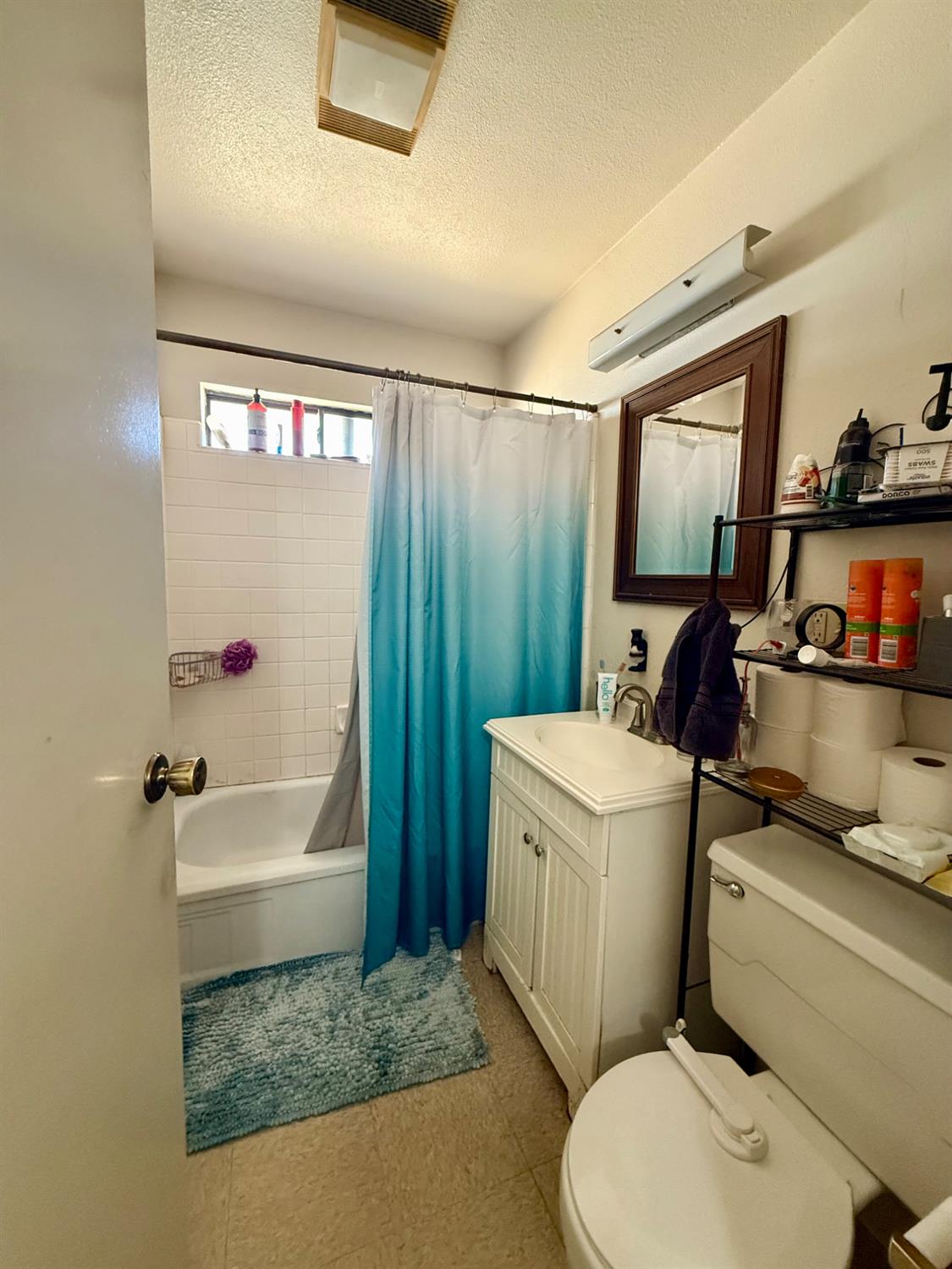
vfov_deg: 102.1
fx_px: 513
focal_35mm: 14
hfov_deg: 85.7
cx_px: 476
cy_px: 634
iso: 640
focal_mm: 2.22
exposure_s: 1/60
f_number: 2.2
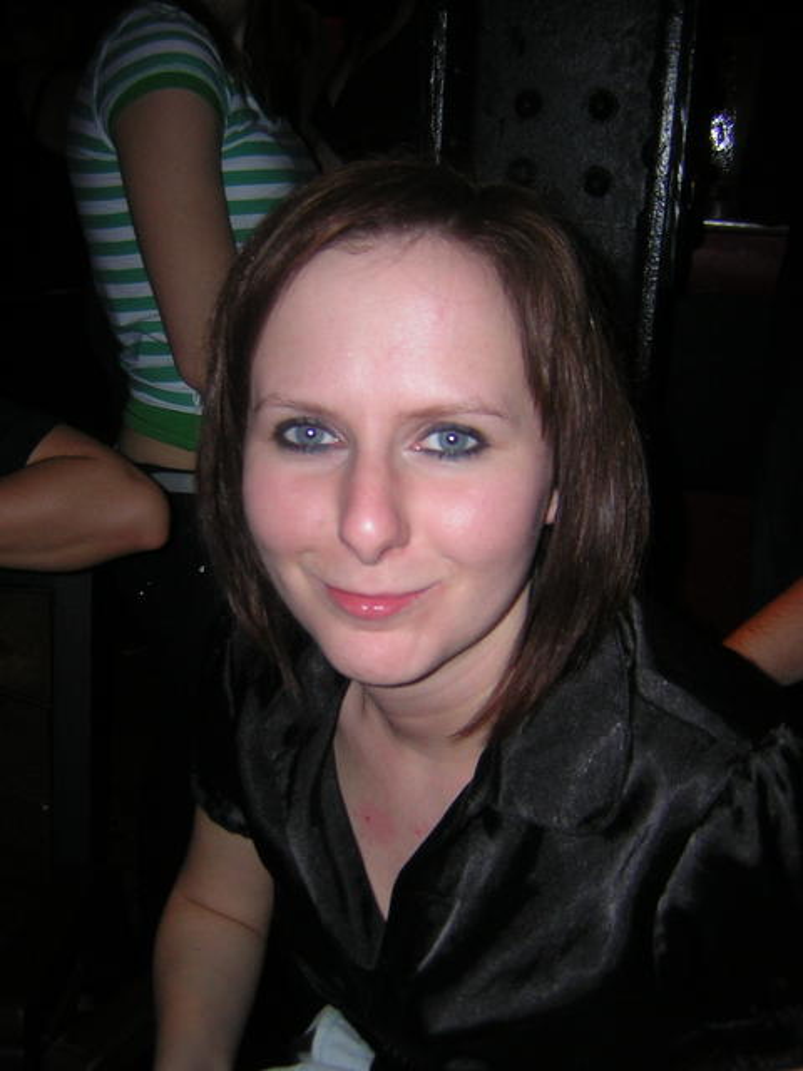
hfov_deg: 39.7
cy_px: 536
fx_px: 1113
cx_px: 402
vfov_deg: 51.4
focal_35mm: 36
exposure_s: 1/60.1
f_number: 2.6
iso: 50
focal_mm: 4.7
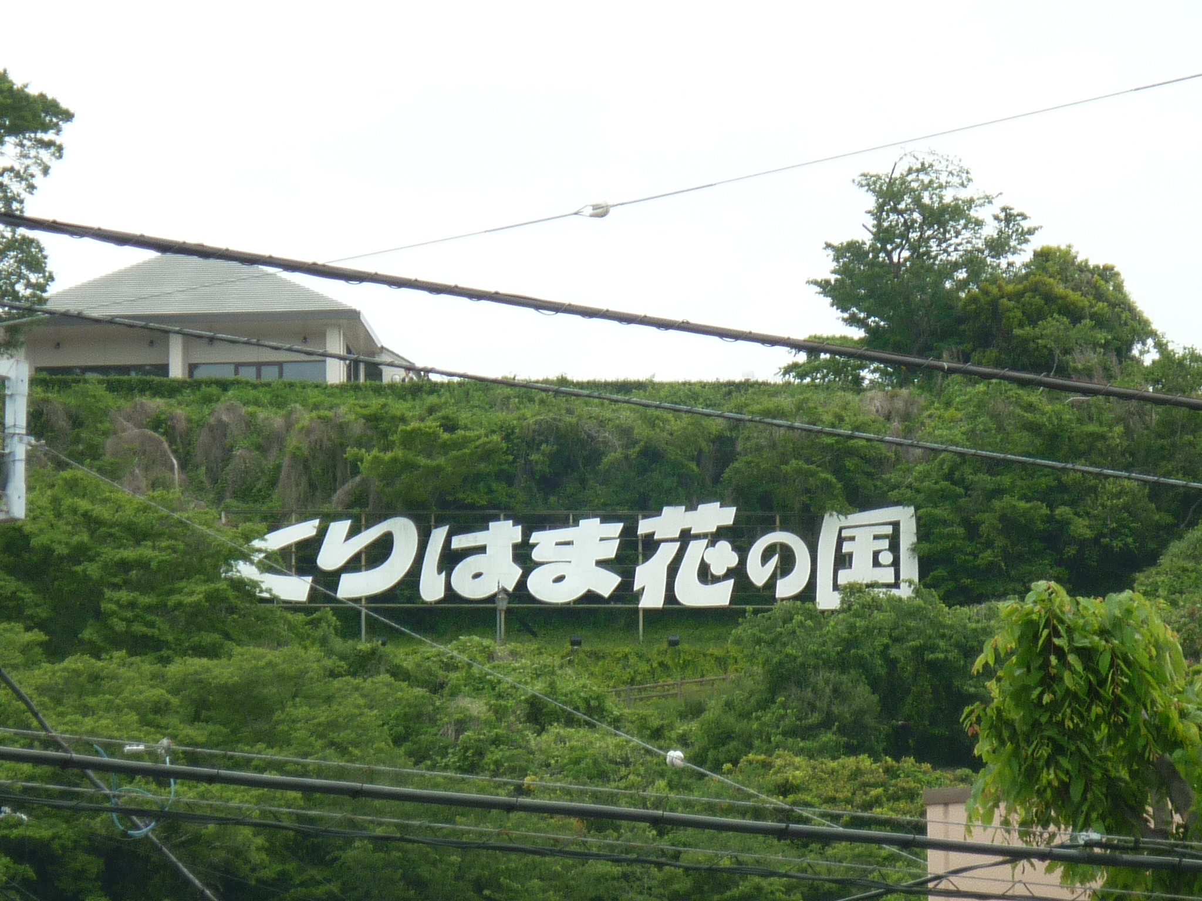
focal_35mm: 237
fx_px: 8230
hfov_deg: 8.4
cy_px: 450
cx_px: 601
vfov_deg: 6.3
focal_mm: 22
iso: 80
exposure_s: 1/125
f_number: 5.9
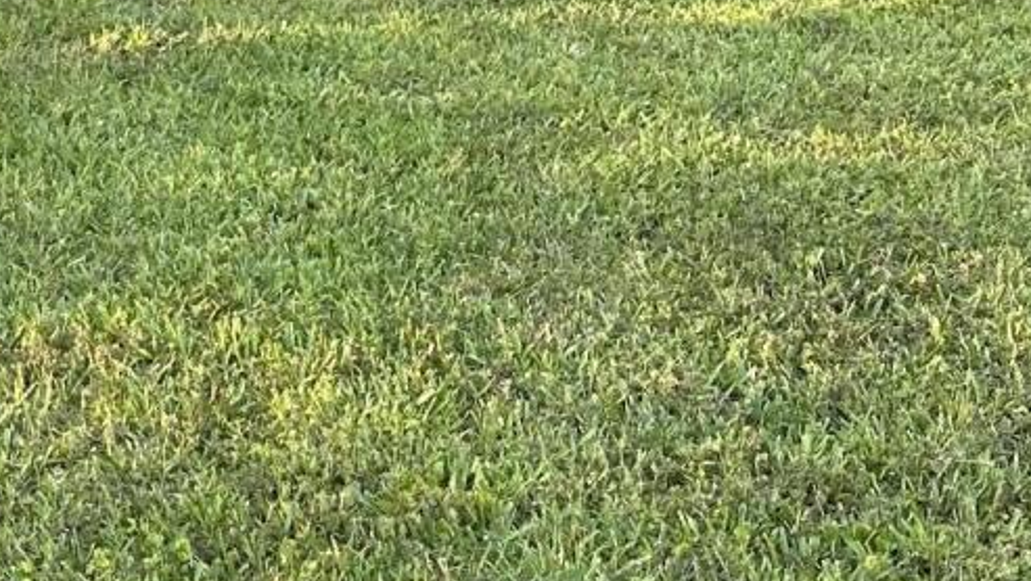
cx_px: -2
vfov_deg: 11.4
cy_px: 217
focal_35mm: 106
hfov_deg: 19.6
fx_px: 2900
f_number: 1.78
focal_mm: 6.86
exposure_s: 1/298
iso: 80
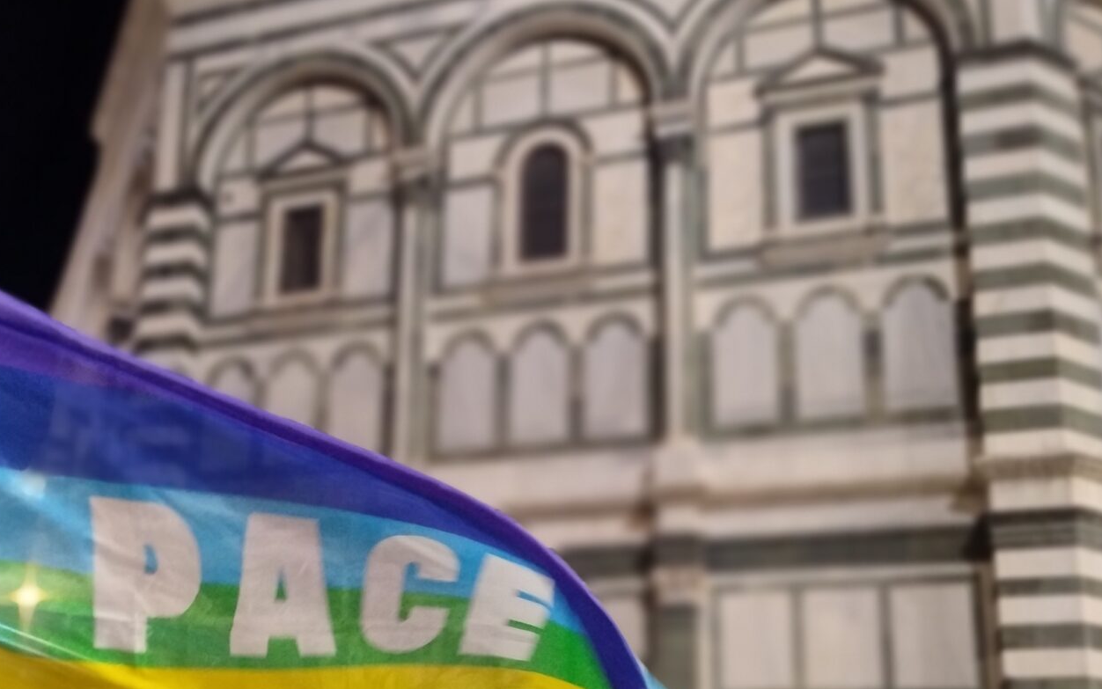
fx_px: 1171
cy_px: 602
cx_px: 437
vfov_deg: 31.5
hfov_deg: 50.0
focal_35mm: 39
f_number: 1.8
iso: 1684
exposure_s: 1/33.3
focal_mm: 5.56
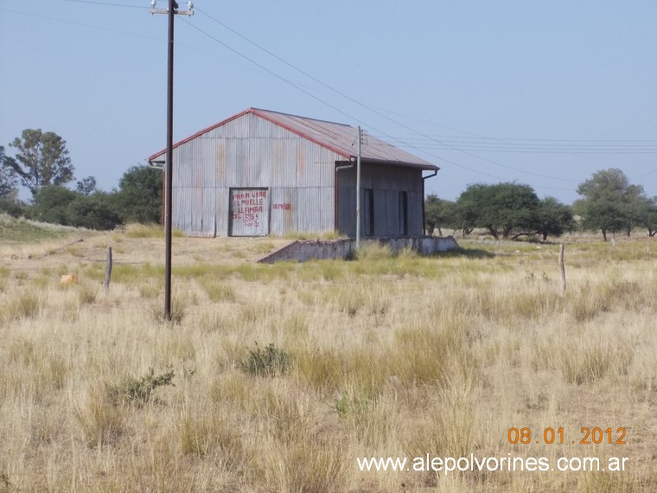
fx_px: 2676
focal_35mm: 141
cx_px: 329
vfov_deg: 10.5
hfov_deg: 14.0
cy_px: 246
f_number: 6.8
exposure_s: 1/500
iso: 160
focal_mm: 20
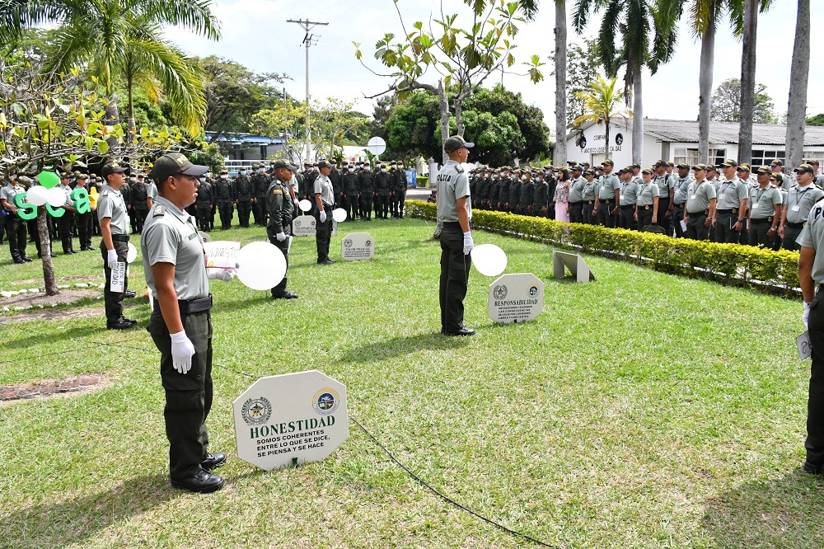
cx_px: 412
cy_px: 274
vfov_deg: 47.9
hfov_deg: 67.4
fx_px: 618
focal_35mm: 27
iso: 2000
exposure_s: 1/2500
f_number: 8
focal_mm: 18
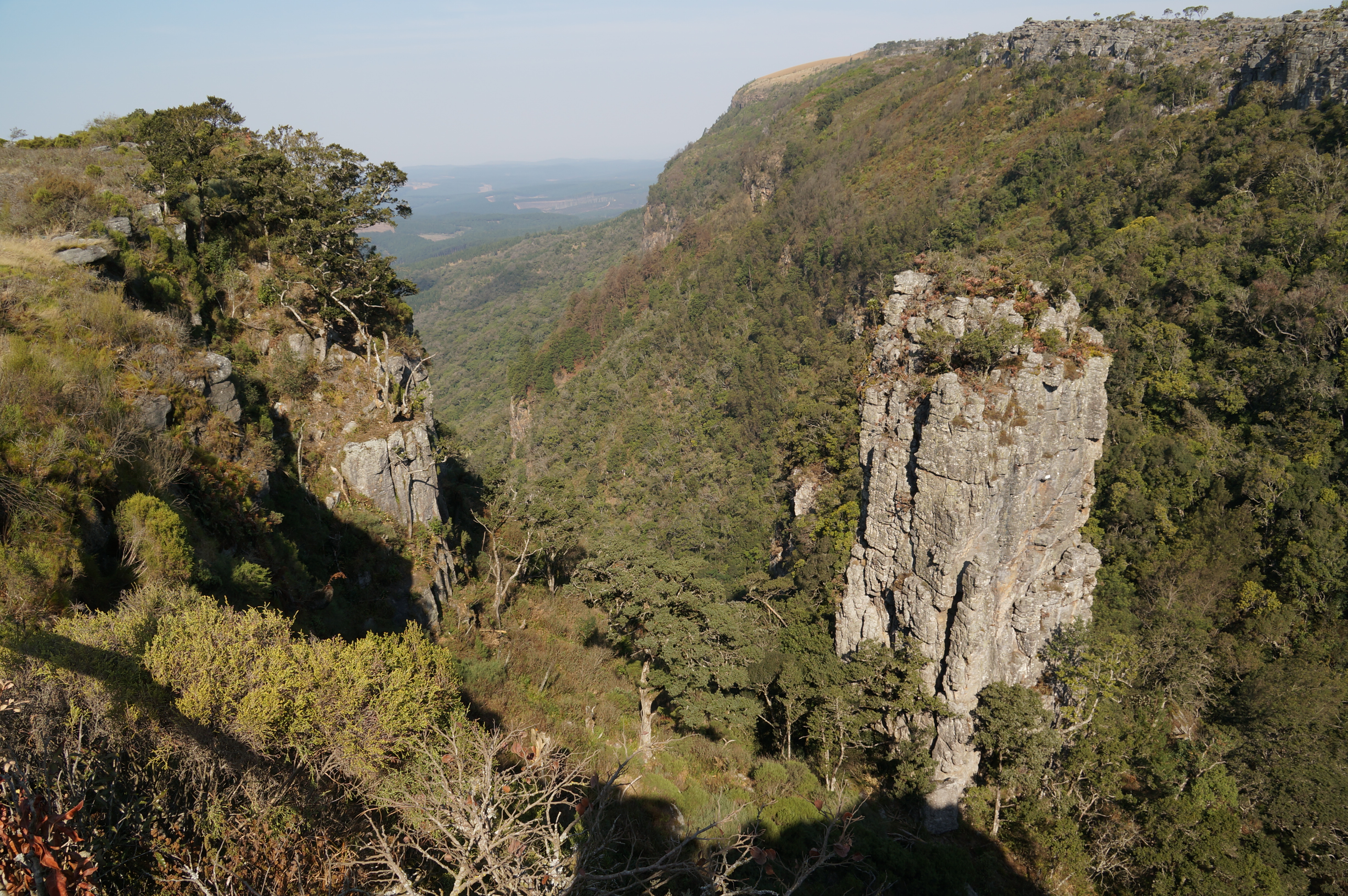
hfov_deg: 67.4
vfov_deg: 47.8
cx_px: 674
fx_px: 1010
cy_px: 448
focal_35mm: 27
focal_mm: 18
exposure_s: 1/160
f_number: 9
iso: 100
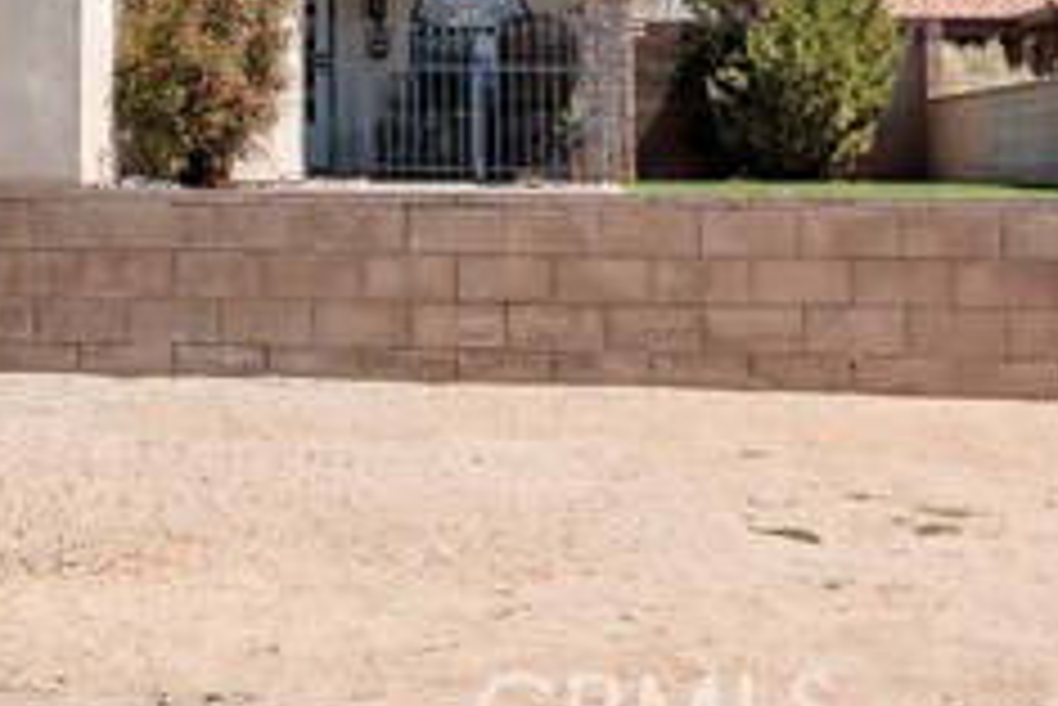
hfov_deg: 20.0
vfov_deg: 13.5
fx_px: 2882
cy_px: -182
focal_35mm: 98
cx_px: -45
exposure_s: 1/800
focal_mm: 24
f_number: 14
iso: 400
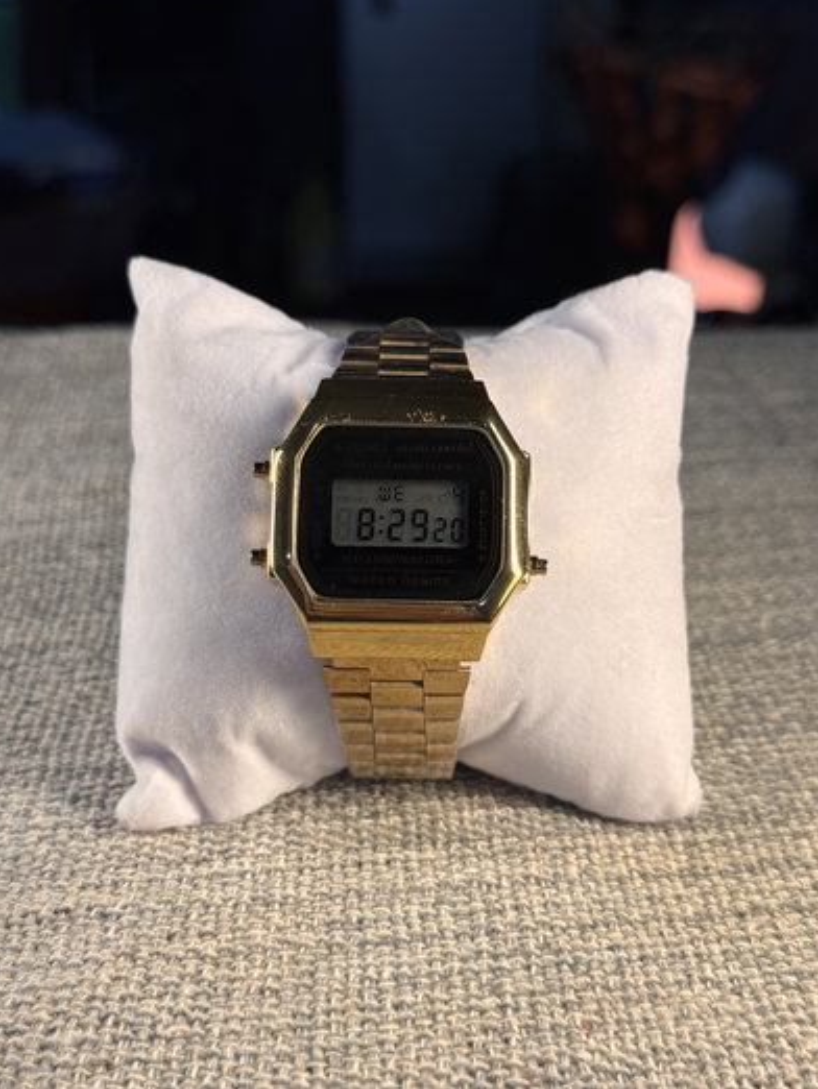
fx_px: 1543
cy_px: 535
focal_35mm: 49
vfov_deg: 38.9
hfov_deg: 29.7
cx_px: 407
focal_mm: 6.76
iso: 50
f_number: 1.78
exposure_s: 1/167
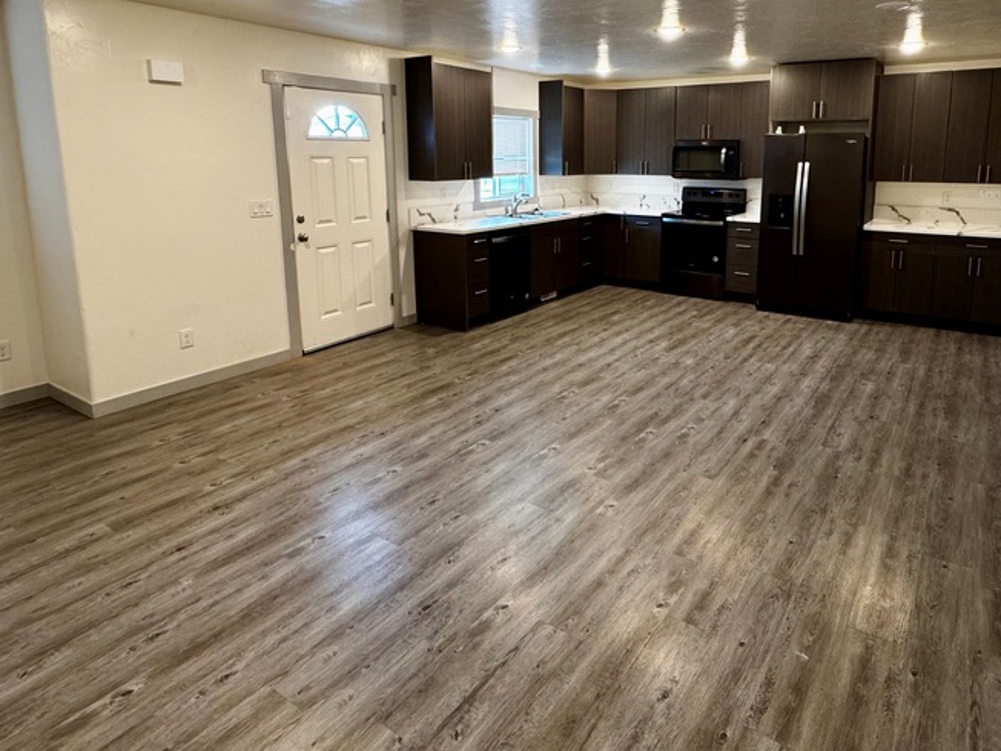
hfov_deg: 75.9
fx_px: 636
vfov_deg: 59.8
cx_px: 576
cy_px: 255
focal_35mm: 22
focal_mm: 2.22
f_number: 2.2
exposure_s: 1/60
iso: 250
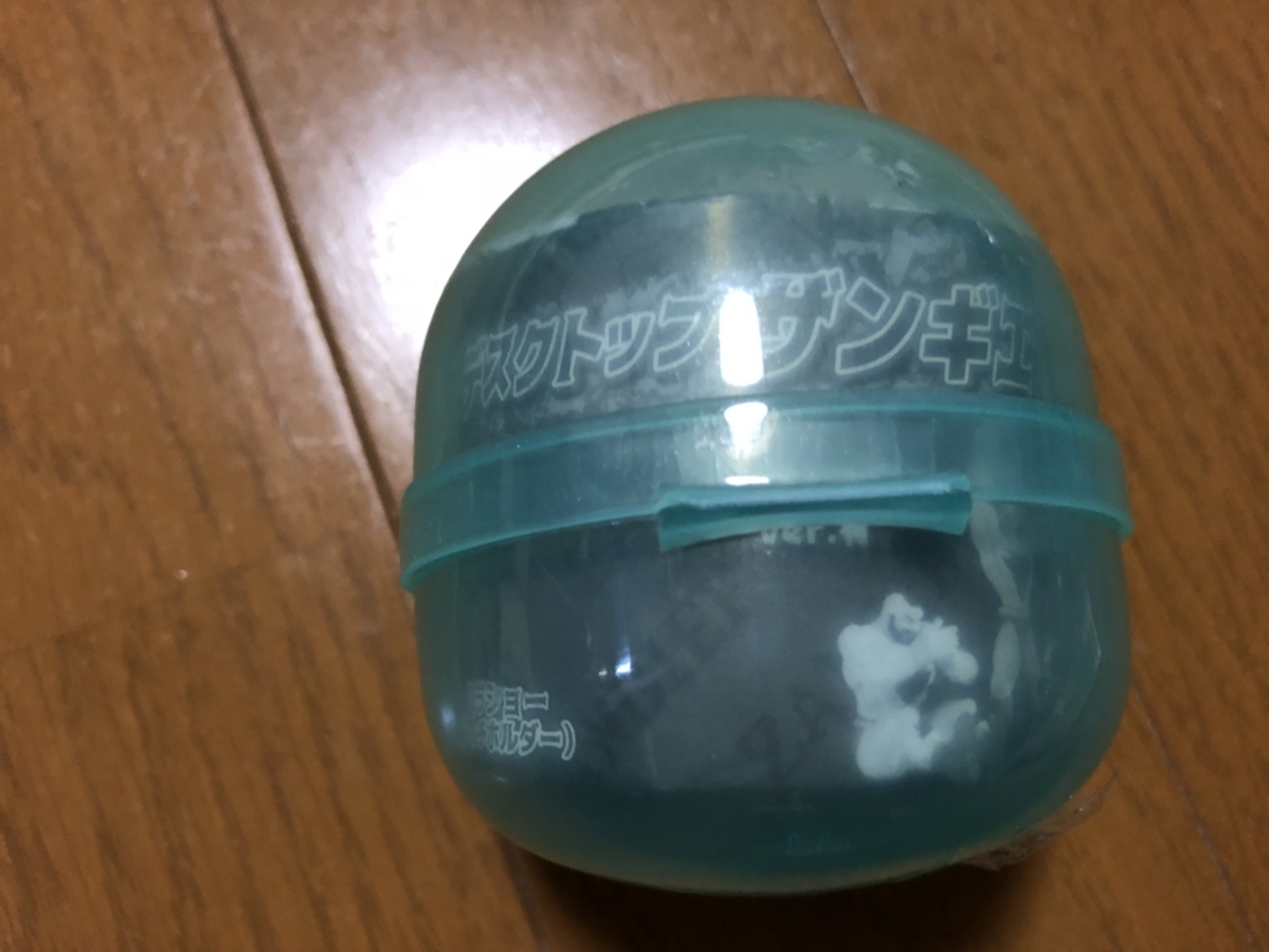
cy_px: 476
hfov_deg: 61.7
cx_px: 634
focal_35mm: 29
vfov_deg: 48.2
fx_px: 1063
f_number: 1.8
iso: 80
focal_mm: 3.99
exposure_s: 1/7
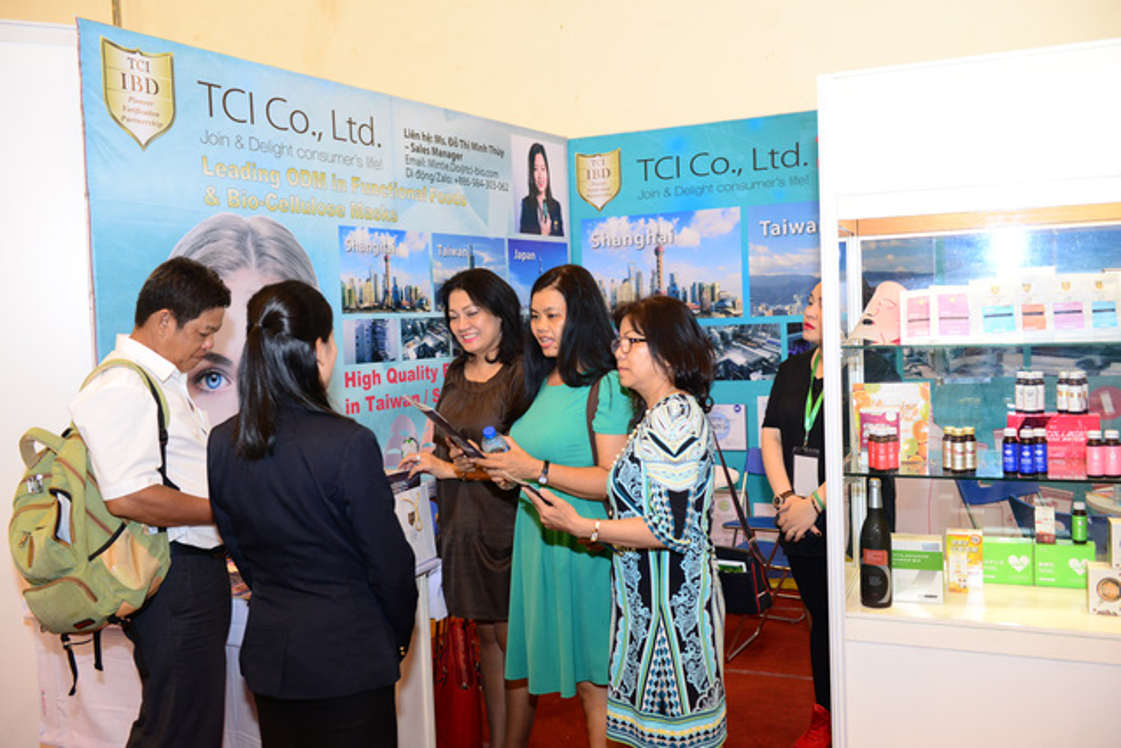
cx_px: 560
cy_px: 374
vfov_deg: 38.9
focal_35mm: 34
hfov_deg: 55.8
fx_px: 1059
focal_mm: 34
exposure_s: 1/100
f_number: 4
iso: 2000
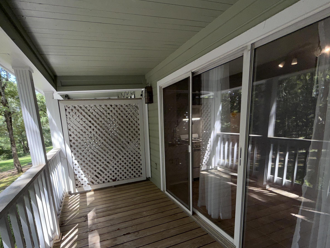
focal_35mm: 18
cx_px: 147
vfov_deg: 70.7
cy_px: 152
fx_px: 172
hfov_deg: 87.4
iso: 20
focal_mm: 2.22
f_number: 2.2
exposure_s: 1/122
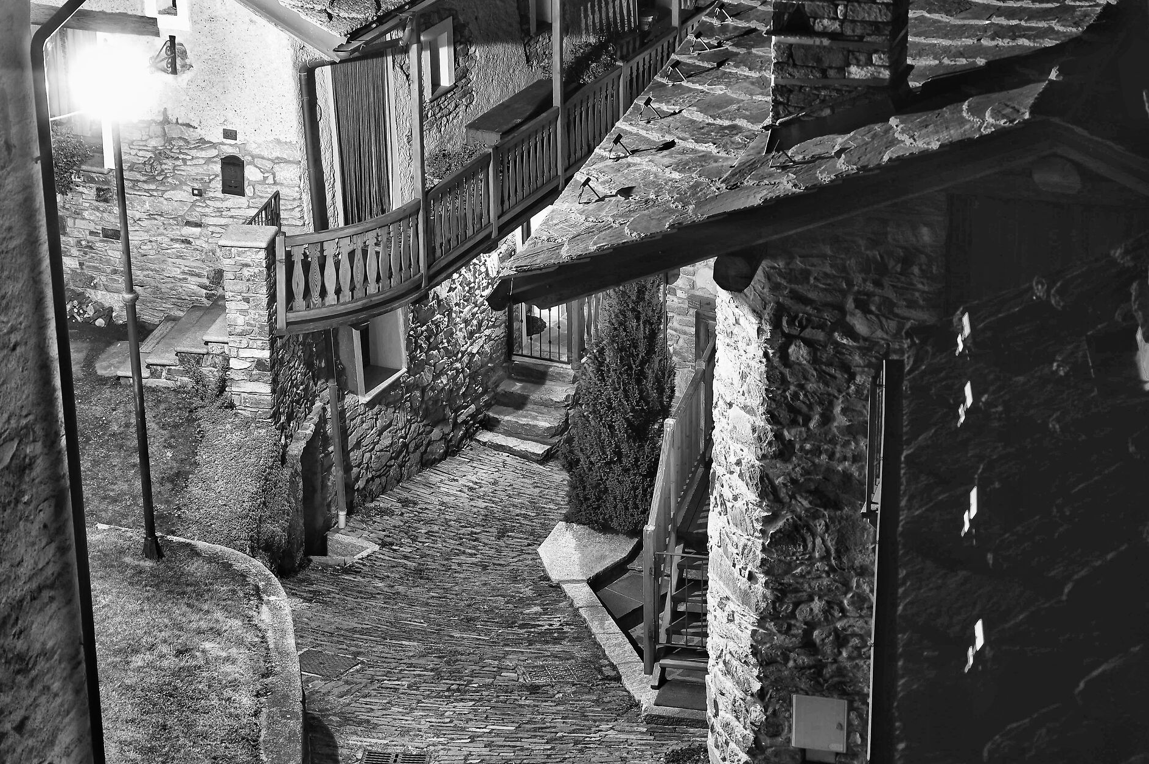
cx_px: 492
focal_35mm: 89
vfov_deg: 15.3
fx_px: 2839
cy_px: 402
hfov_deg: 22.9
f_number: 4.5
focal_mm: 70
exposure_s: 10
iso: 100
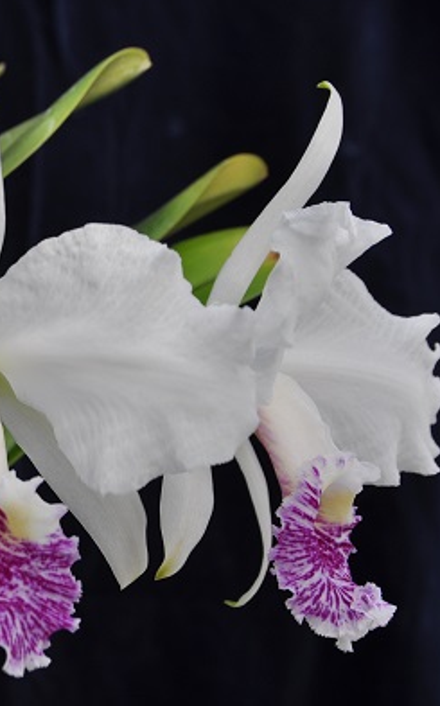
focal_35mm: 98
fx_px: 1884
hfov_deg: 13.1
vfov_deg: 21.2
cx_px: -48
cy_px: 352
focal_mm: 42
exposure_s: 1/125
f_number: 8
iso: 200
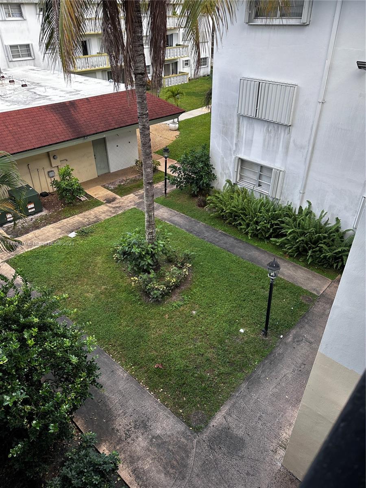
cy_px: 244
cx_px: 183
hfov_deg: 56.8
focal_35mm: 24
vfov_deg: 71.6
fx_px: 338
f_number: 1.78
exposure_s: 1/376
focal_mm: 6.86
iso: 80
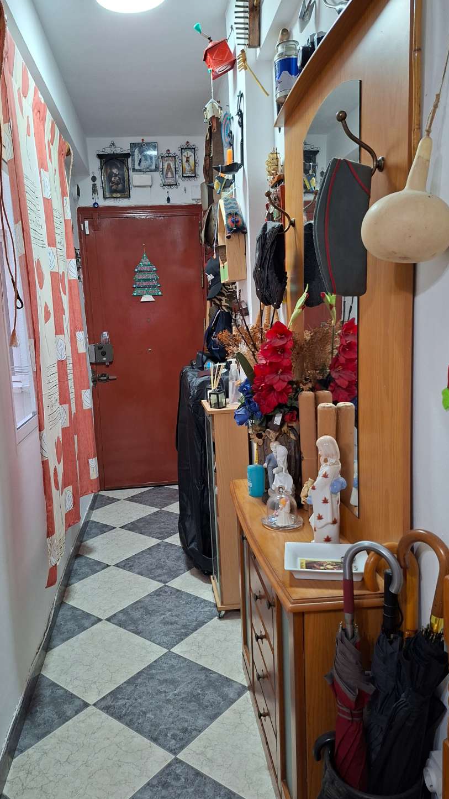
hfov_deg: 44.3
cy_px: 397
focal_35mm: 26
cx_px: 196
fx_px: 551
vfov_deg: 71.9
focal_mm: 5.54
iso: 200
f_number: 1.8
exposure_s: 1/50
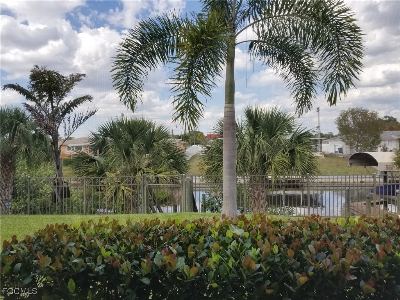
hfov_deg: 67.3
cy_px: 150
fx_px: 300
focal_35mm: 26
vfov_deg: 53.1
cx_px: 200
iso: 50
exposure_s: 1/1620
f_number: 1.7
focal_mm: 4.25
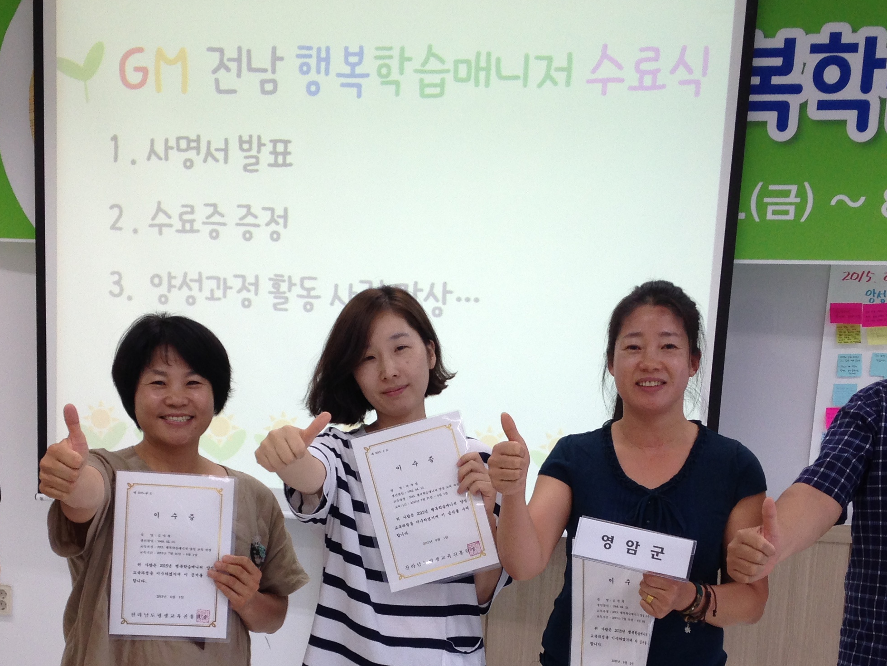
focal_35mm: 55
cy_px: 552
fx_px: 1409
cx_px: 387
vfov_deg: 26.0
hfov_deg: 34.9
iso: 64
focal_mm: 4.12
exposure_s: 1/60
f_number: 2.4
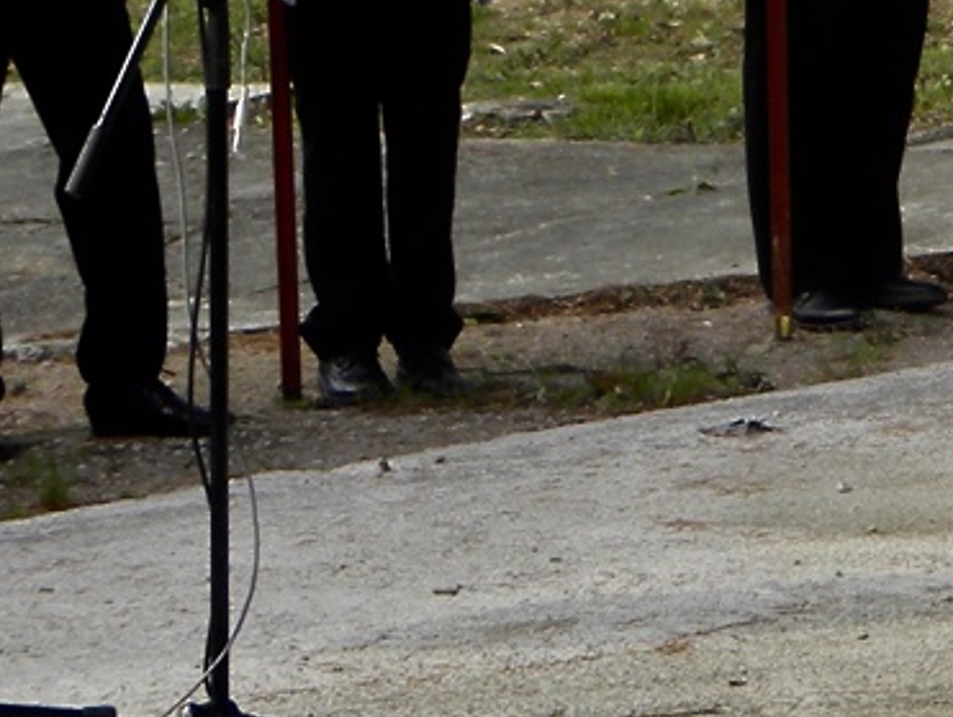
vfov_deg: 6.6
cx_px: 2022
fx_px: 6173
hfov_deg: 8.3
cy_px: -385
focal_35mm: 224
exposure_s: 1/137
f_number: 4
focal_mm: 9.2
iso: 64
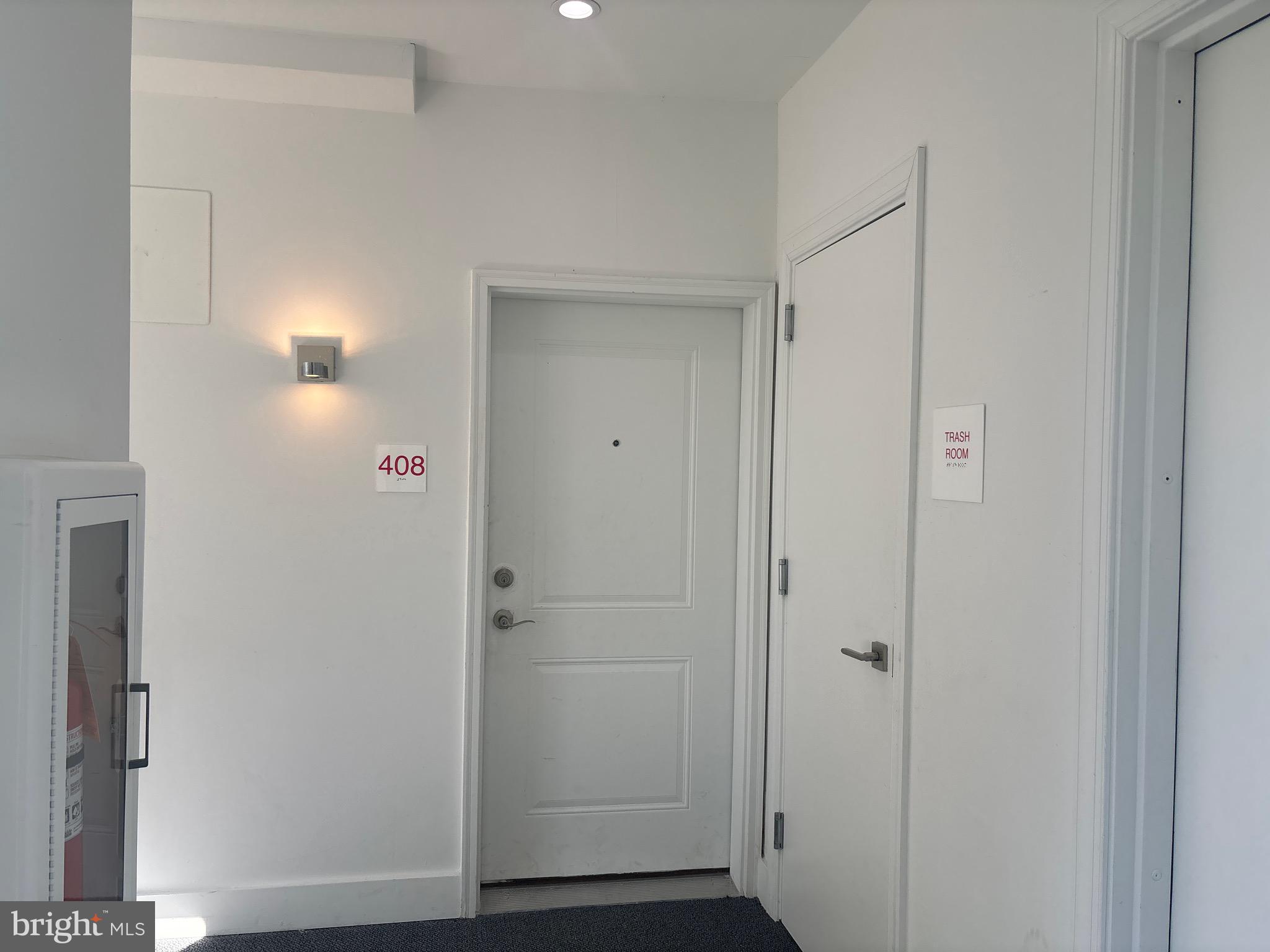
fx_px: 954
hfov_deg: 67.3
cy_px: 476
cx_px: 635
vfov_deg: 53.1
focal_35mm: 26
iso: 100
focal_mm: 5.96
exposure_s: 1/1016
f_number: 1.6
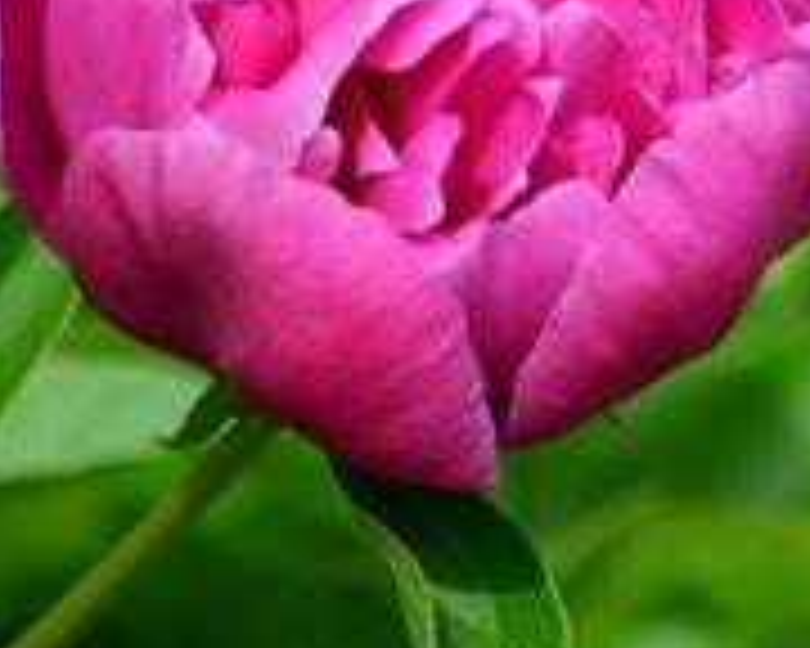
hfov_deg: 1.5
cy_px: -292
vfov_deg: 1.2
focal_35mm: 1250
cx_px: 1071
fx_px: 29966
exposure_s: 1/160
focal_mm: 200
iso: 100
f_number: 5.6
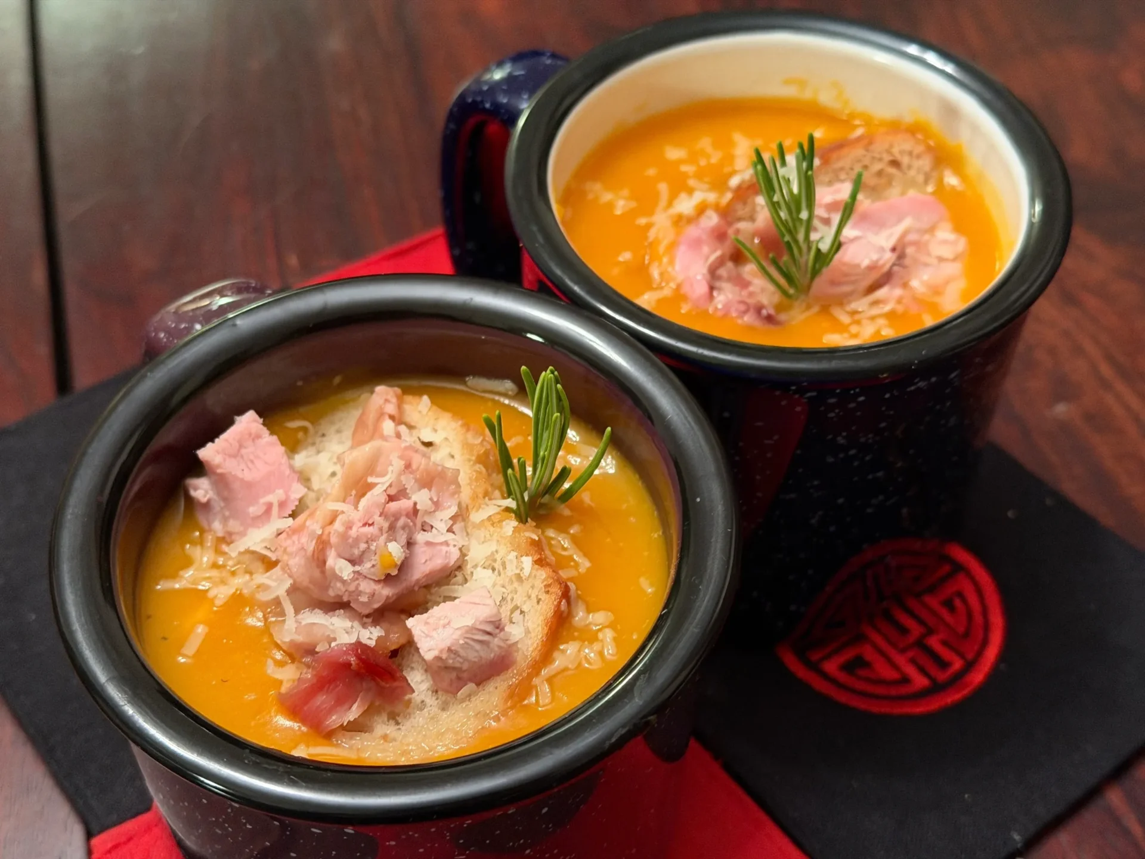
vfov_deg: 30.3
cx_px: 572
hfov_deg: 39.7
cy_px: 430
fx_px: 1588
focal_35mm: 48
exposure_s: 1/30
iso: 640
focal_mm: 6.76
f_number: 1.78
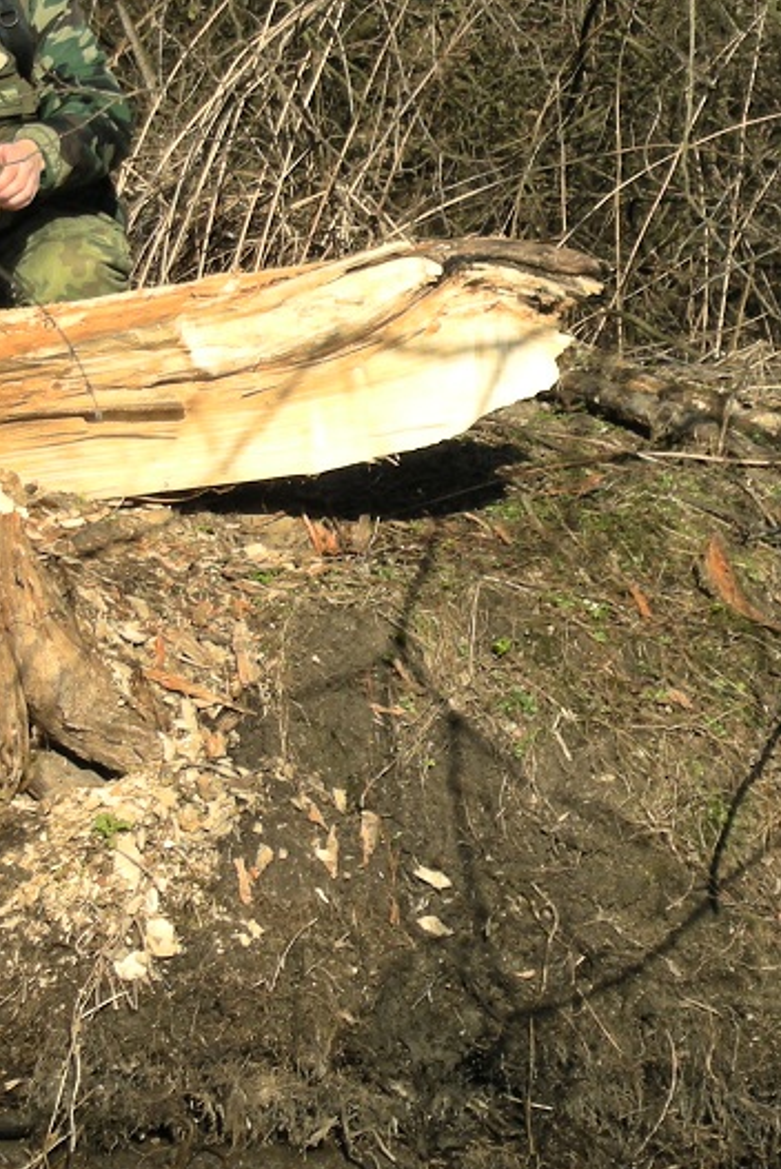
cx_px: 652
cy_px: 530
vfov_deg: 9.7
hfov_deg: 6.5
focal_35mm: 212
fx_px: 6889
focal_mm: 17.4
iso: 50
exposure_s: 1/172
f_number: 5
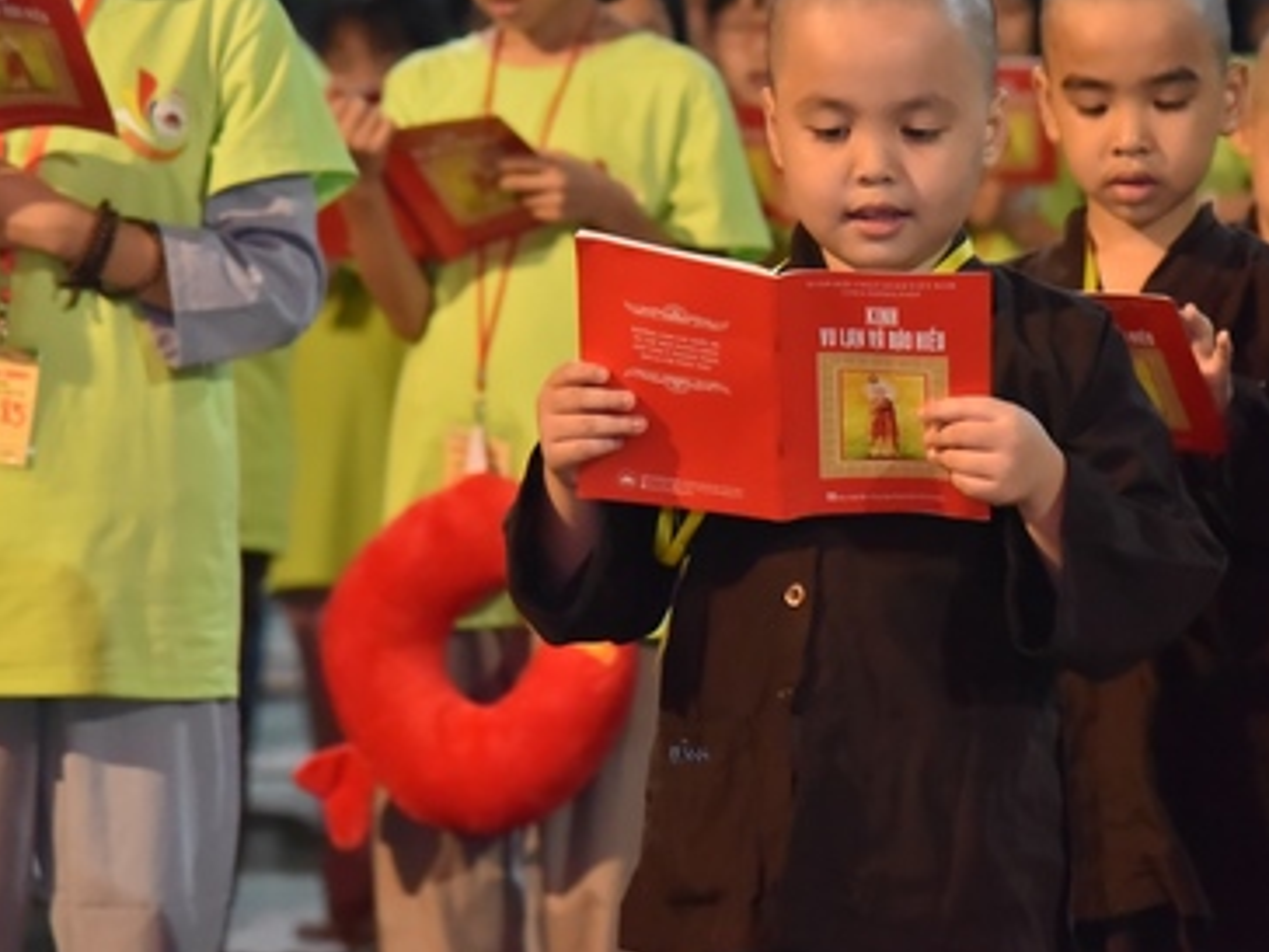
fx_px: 7552
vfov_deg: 7.2
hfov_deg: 9.6
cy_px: 244
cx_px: 976
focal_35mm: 206
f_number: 4.5
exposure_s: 1/125
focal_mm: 120
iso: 5000
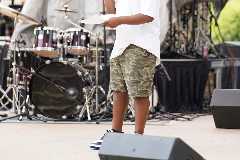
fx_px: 1387
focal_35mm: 208
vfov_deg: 6.6
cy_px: 36
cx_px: 137
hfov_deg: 9.9
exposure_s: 1/1600
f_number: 3.2
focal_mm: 120
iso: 500
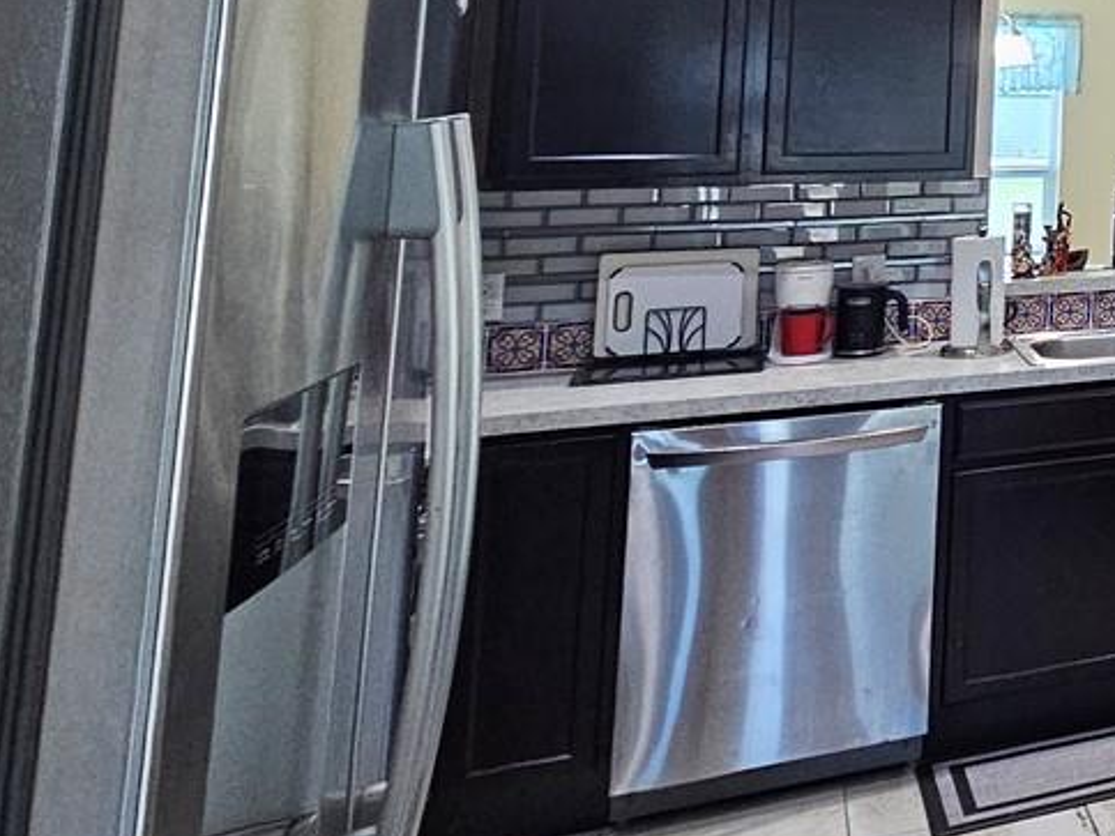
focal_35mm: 43
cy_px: -32
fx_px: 1385
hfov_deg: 26.9
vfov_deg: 30.8
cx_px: 1755
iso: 320
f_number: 2.2
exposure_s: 1/60
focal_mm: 2.2
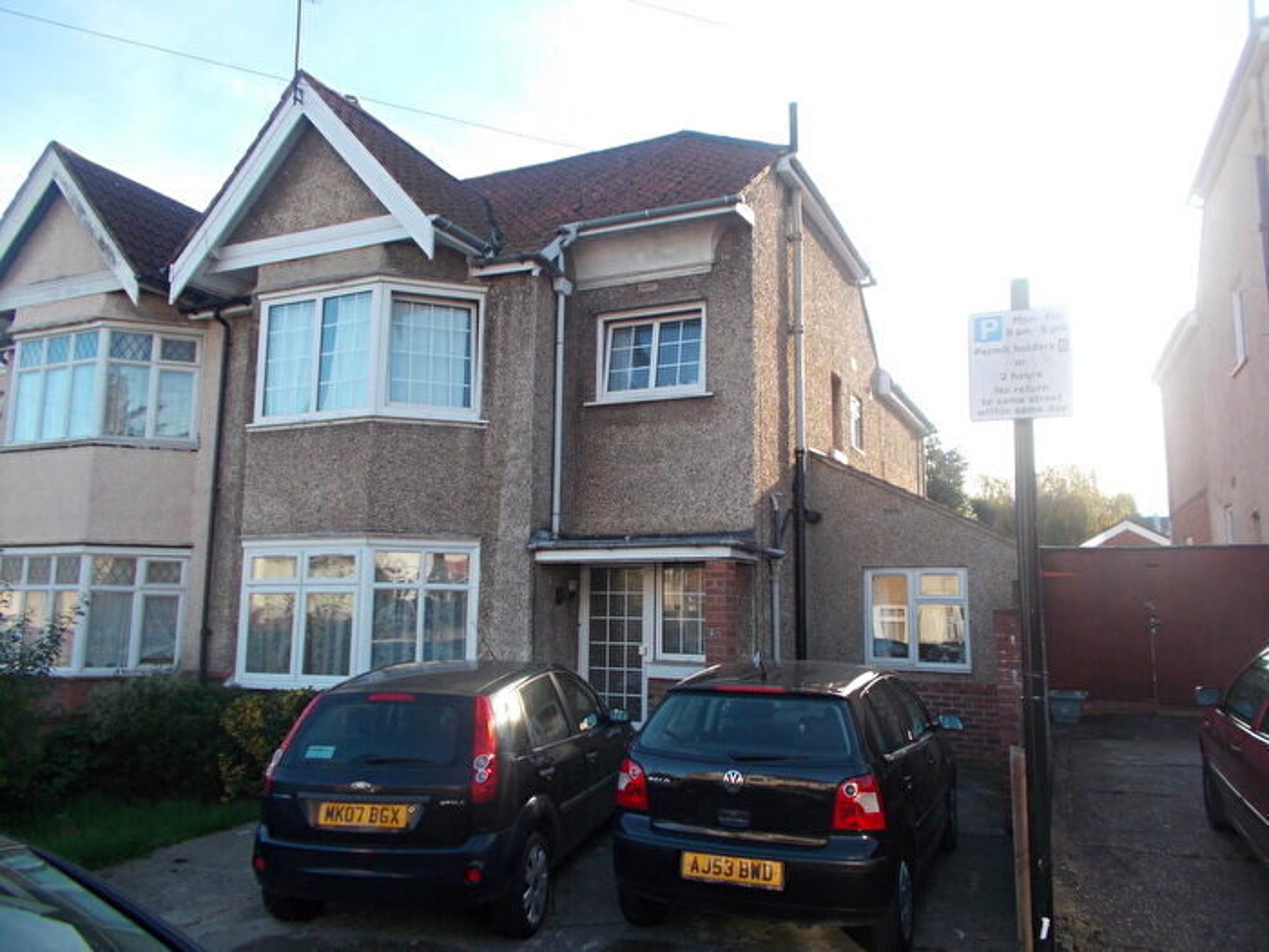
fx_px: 953
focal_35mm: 26
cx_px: 634
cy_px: 476
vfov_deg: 53.1
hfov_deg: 67.3
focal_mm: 4.6
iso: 80
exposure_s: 1/200
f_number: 3.2
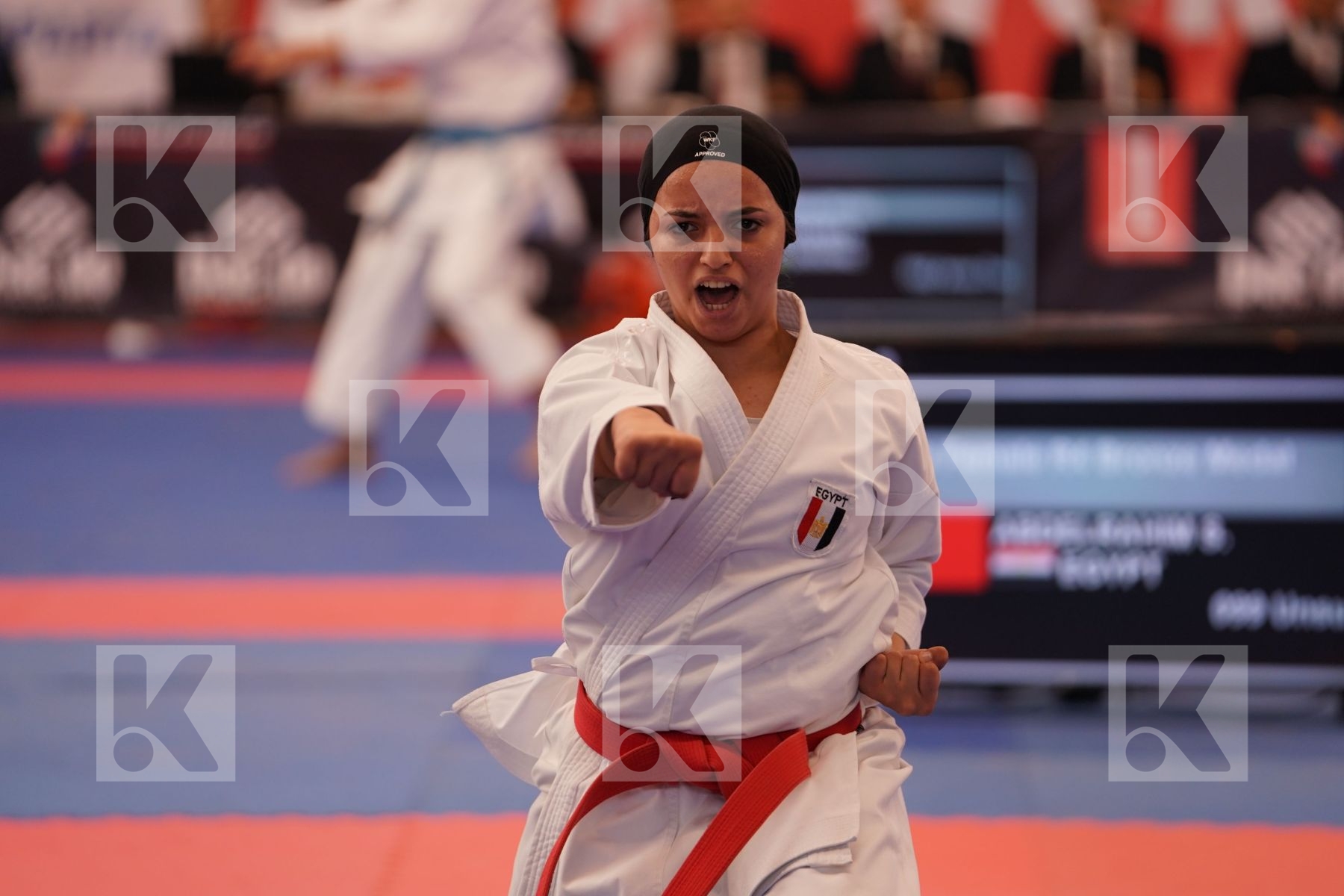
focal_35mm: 197
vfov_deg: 7.0
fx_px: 7354
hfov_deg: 10.4
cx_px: 672
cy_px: 448
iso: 640
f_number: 2.8
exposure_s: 1/500
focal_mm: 197
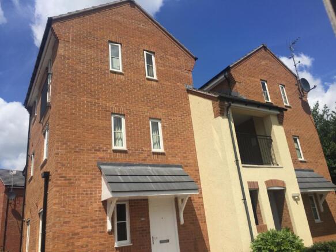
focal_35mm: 29
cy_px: 126
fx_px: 281
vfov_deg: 48.2
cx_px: 168
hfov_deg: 61.7
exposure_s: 1/3597
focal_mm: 4.15
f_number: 2.2
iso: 32
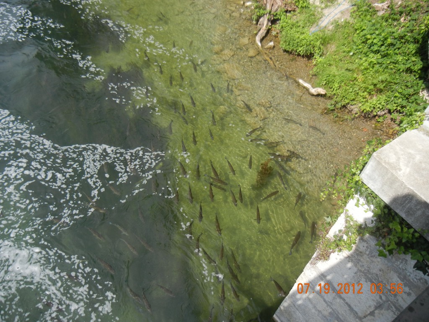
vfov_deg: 46.8
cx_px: 214
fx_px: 372
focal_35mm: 30
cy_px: 161
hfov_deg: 60.0
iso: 160
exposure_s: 1/241
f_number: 7
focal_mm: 5.4
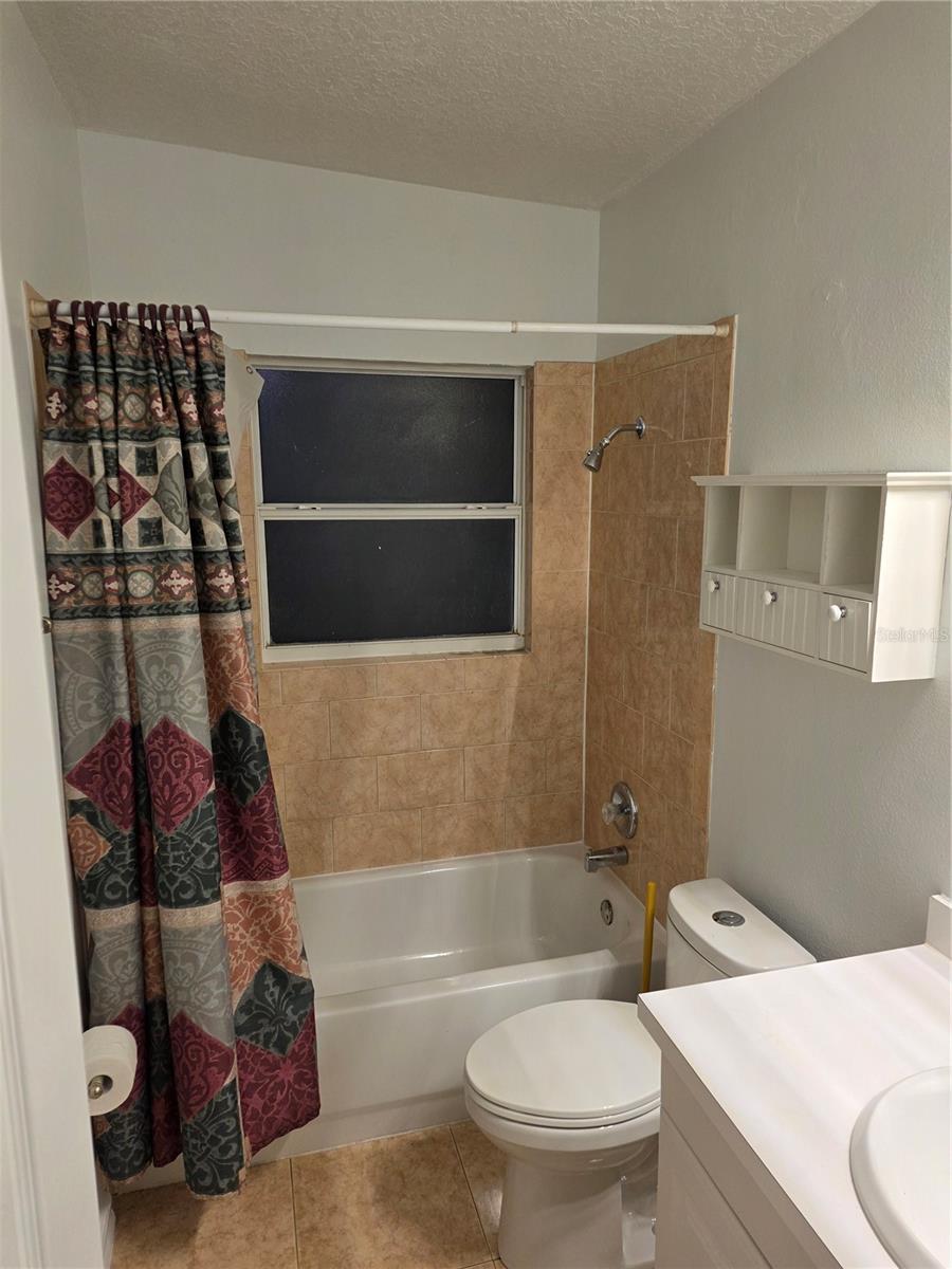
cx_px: 476
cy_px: 634
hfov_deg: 58.9
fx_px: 843
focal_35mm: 23
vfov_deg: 73.9
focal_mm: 6.25
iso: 160
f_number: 1.7
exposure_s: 1/120
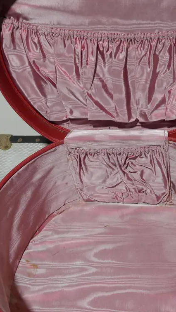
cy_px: 144
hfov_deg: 20.3
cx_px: 123
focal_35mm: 59
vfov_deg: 35.4
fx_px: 489
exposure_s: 1/60
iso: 250
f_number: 4.5
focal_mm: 20
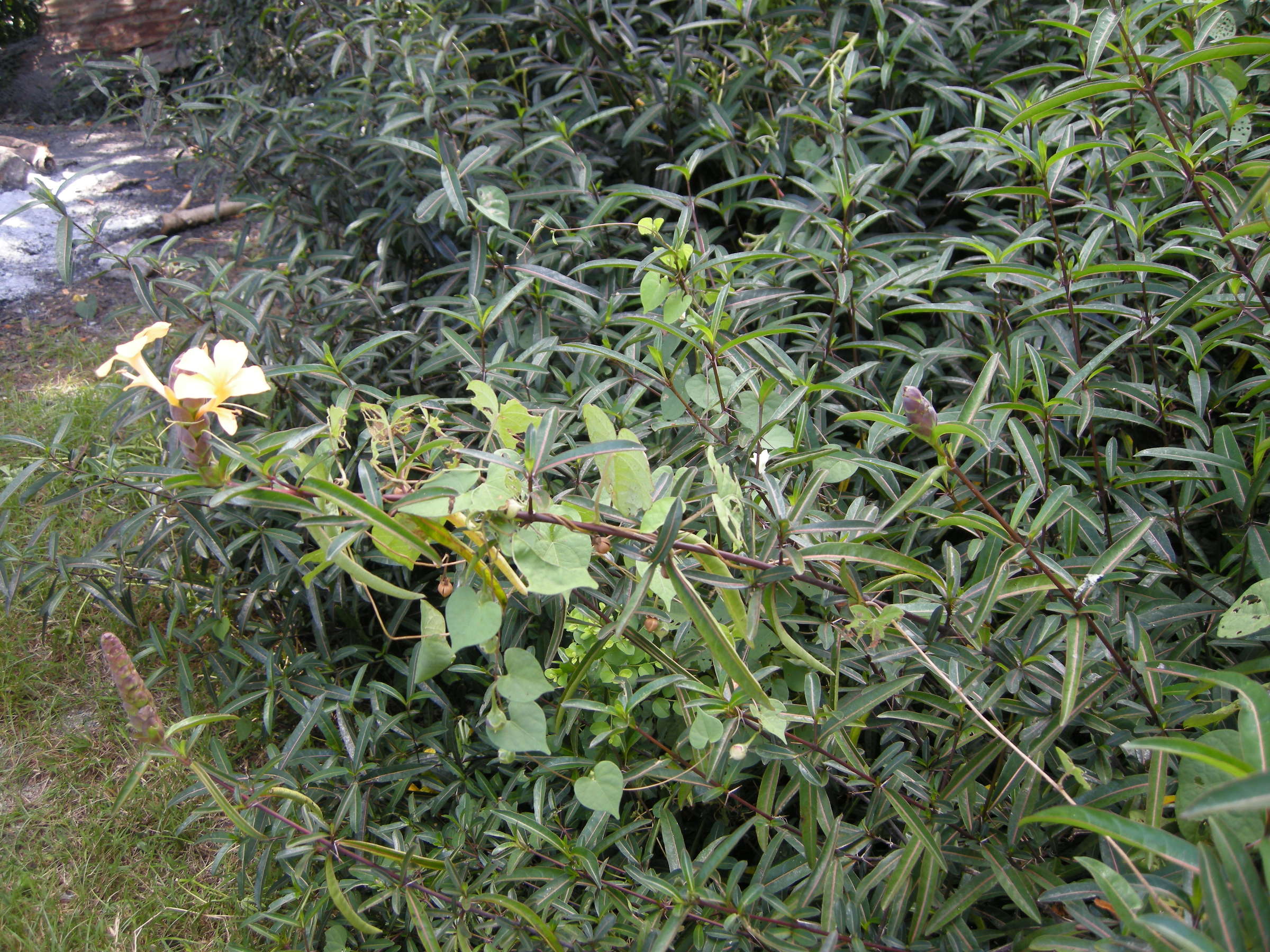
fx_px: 1284
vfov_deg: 40.7
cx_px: 635
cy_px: 476
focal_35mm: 35
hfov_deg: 52.6
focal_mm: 7.5
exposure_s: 1/58
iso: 64
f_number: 3
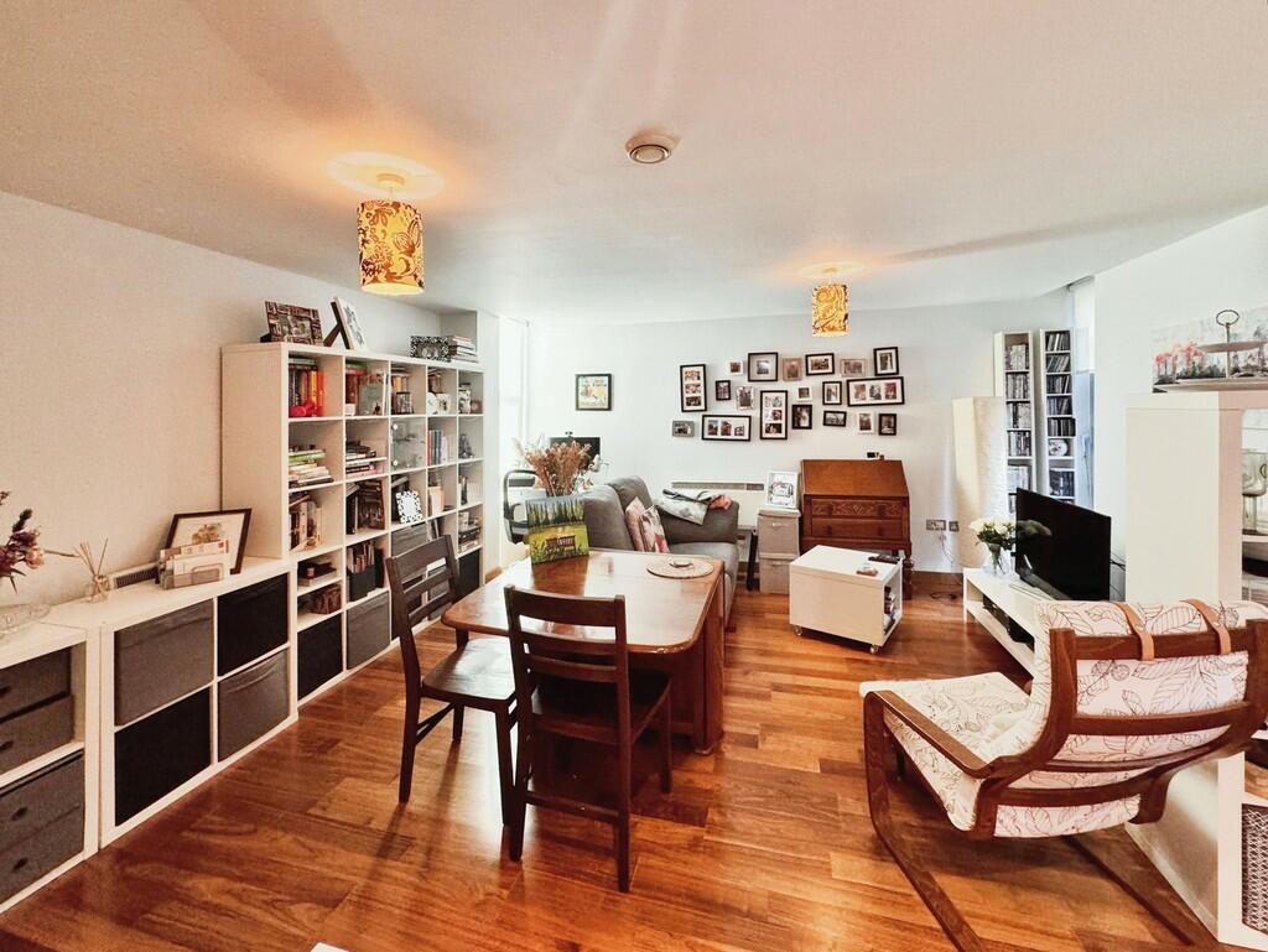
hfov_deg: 102.0
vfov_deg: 85.7
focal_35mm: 14
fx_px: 513
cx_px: 634
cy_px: 476
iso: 250
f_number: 2.2
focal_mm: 2.22
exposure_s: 1/100
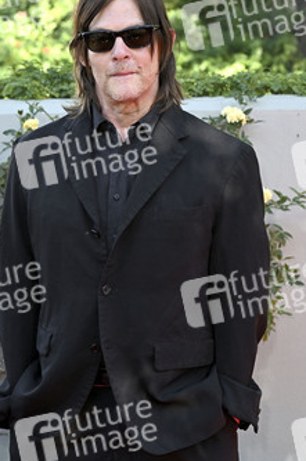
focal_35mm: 83
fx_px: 1061
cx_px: 126
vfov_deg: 24.5
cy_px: 226
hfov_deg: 16.4
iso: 640
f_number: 5.6
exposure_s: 1/320
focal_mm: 69
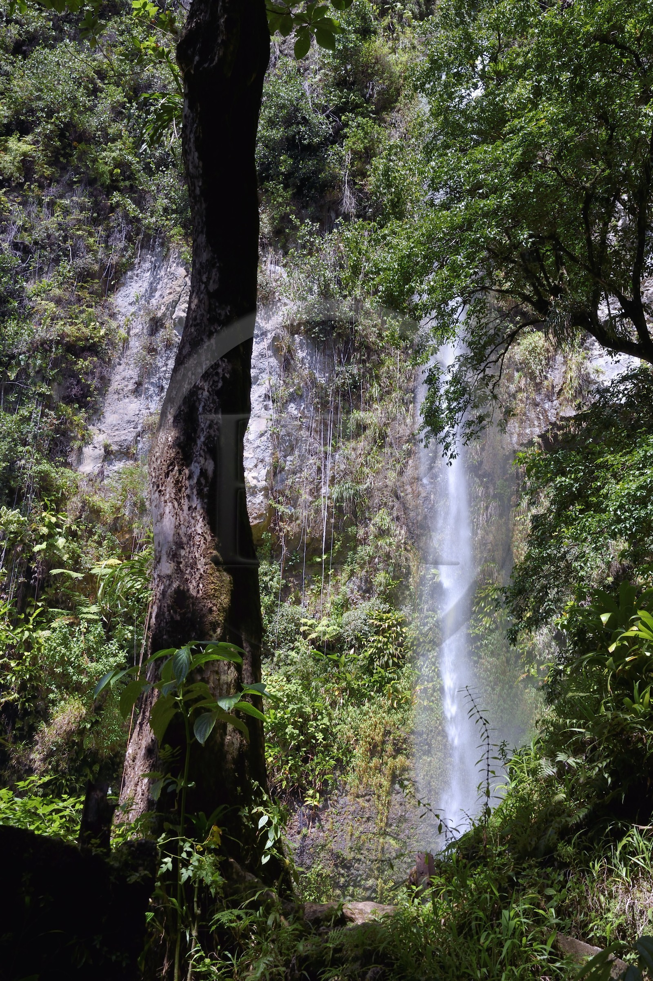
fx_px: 1307
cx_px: 326
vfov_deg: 41.1
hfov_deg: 28.1
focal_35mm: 48
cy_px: 490
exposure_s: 1/125
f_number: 14
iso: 200
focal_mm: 48
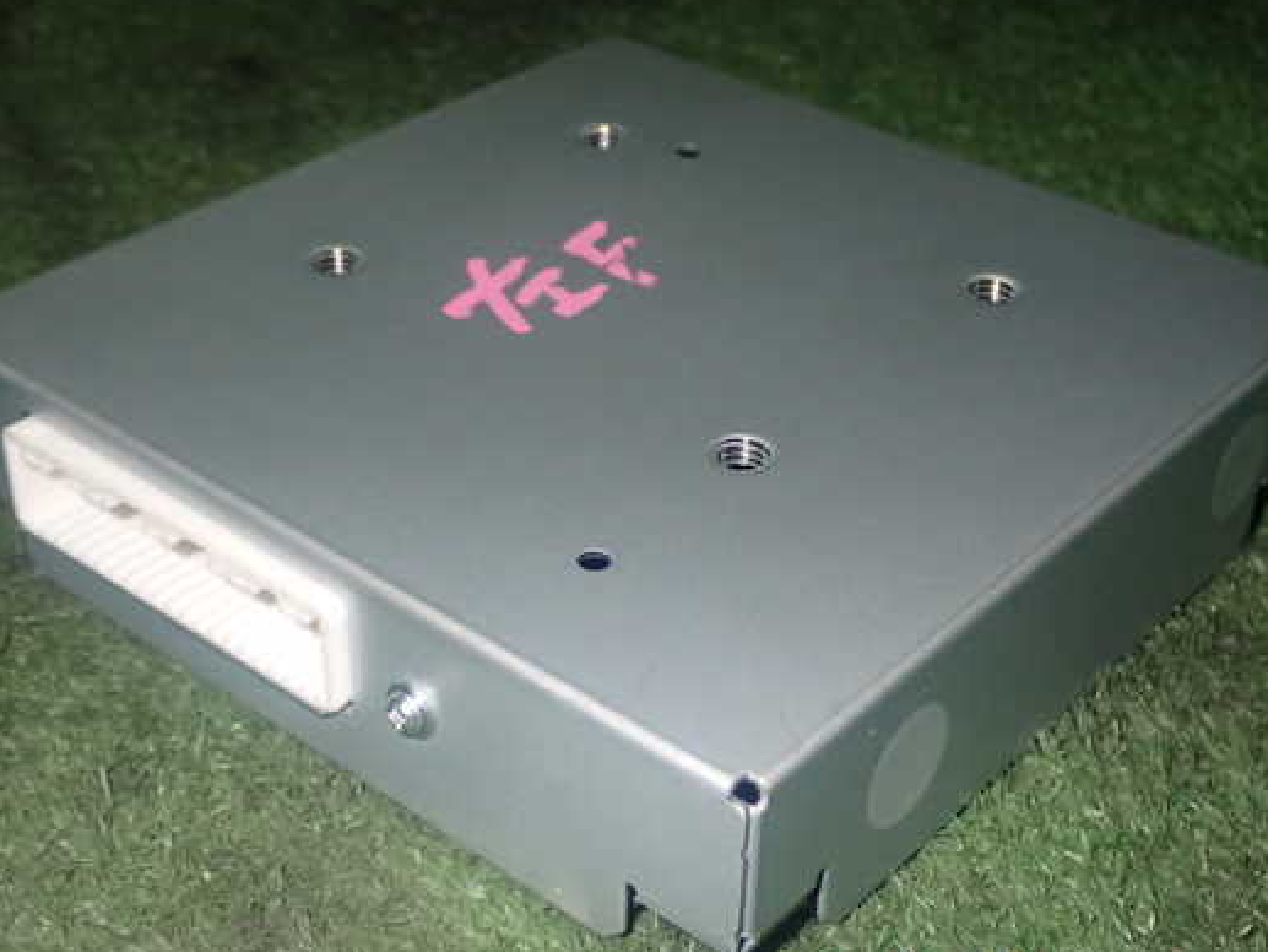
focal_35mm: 58
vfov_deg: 25.2
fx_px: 2125
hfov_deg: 33.2
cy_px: 459
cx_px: 652
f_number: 9
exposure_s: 1/50
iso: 640
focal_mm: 9.01
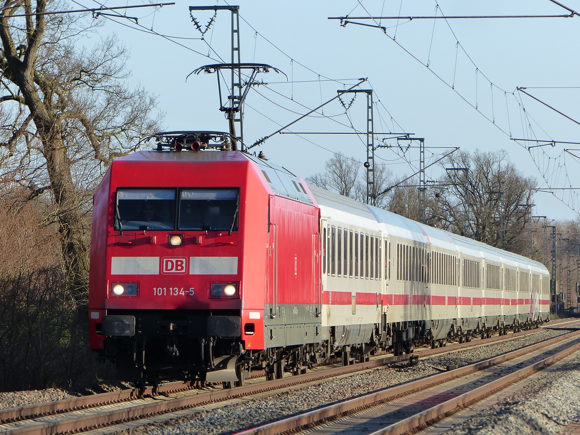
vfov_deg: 4.1
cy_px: 218
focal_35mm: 359
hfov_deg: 5.5
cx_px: 290
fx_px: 6015
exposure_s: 1/640
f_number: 4
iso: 160
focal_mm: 64.6
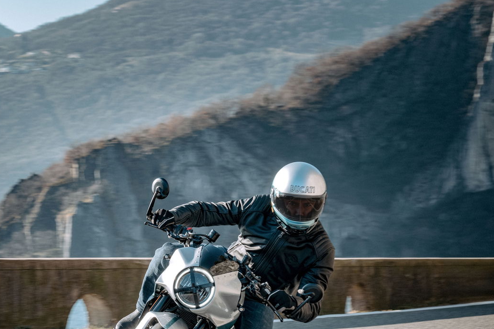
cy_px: 249
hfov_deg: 18.8
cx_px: 146
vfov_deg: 12.6
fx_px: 1482
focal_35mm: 108
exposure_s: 1/125
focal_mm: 70
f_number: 10
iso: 200
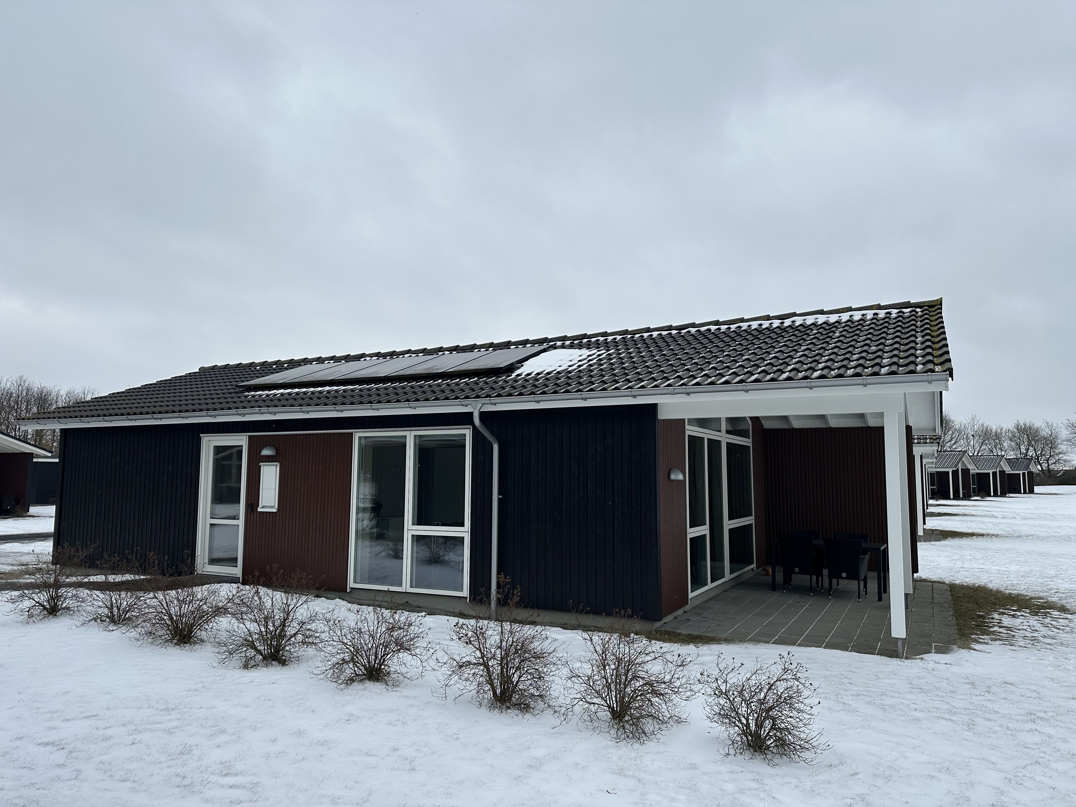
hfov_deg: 71.6
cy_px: 404
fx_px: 746
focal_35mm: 24
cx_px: 538
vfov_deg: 56.8
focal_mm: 6.86
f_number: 1.78
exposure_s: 1/2882
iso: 80
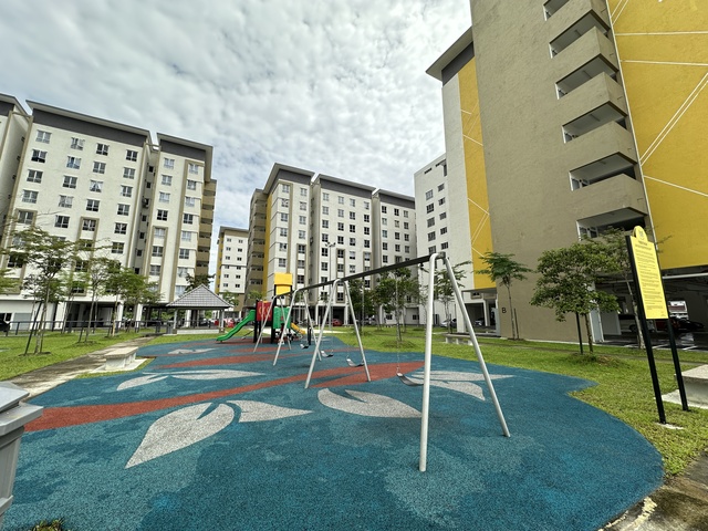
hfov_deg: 102.1
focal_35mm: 14
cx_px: 354
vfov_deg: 85.7
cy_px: 266
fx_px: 286
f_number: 2.2
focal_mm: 2.22
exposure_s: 1/790
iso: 50
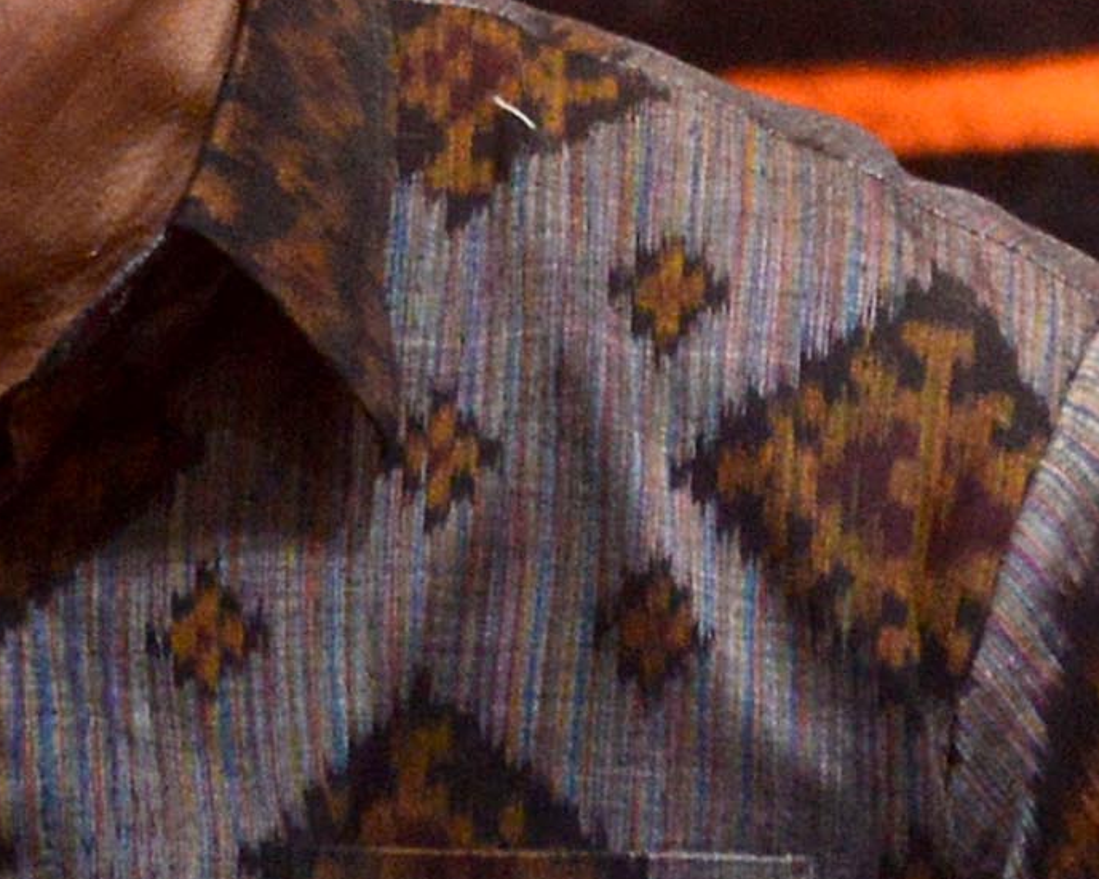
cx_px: 51
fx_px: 45394
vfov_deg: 1.1
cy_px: -618
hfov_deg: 1.4
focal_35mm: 1396
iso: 2500
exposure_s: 1/100
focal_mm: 170
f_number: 2.8
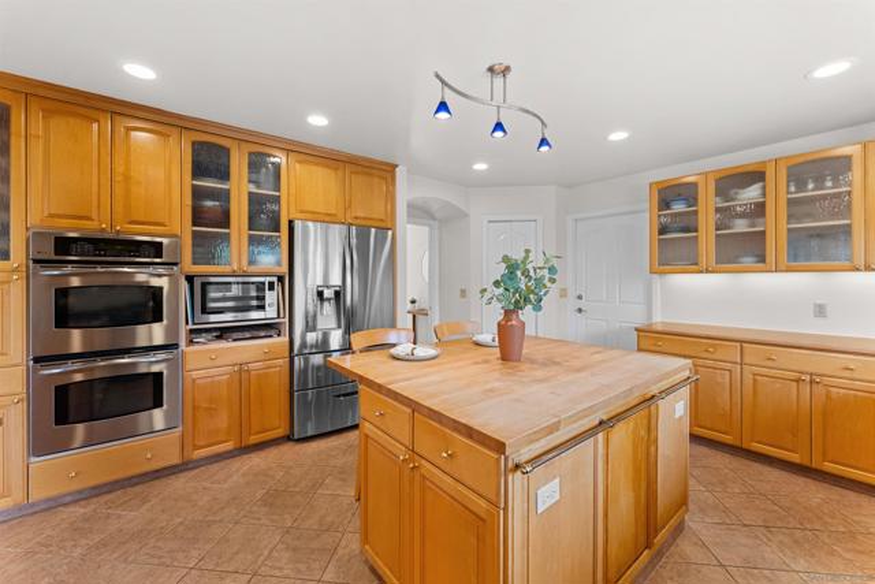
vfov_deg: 81.2
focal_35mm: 14
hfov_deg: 104.2
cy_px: 292
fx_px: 340
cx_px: 438
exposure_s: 1/10
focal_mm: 14
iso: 800
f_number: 10
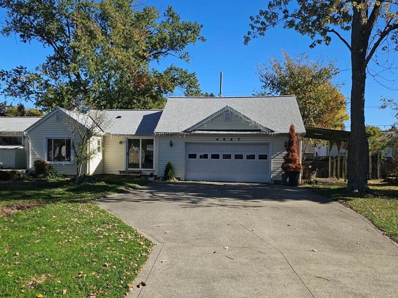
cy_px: 159
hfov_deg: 58.3
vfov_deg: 45.4
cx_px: 194
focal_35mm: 31
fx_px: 356
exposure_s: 1/1429
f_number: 1.8
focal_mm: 5.4
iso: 25
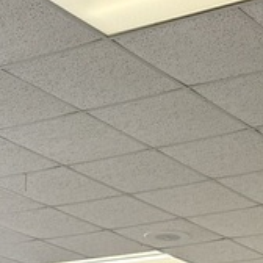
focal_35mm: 129
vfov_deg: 12.1
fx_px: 1109
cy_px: 517
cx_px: 213
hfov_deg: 13.5
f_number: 1.78
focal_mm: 6.76
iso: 200
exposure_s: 1/236
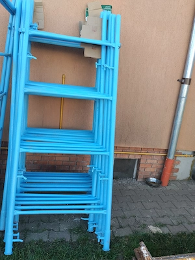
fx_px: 218
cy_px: 130
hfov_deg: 48.2
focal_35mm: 29
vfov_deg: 61.7
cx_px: 98
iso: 50
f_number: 1.8
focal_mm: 4.22
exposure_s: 1/138
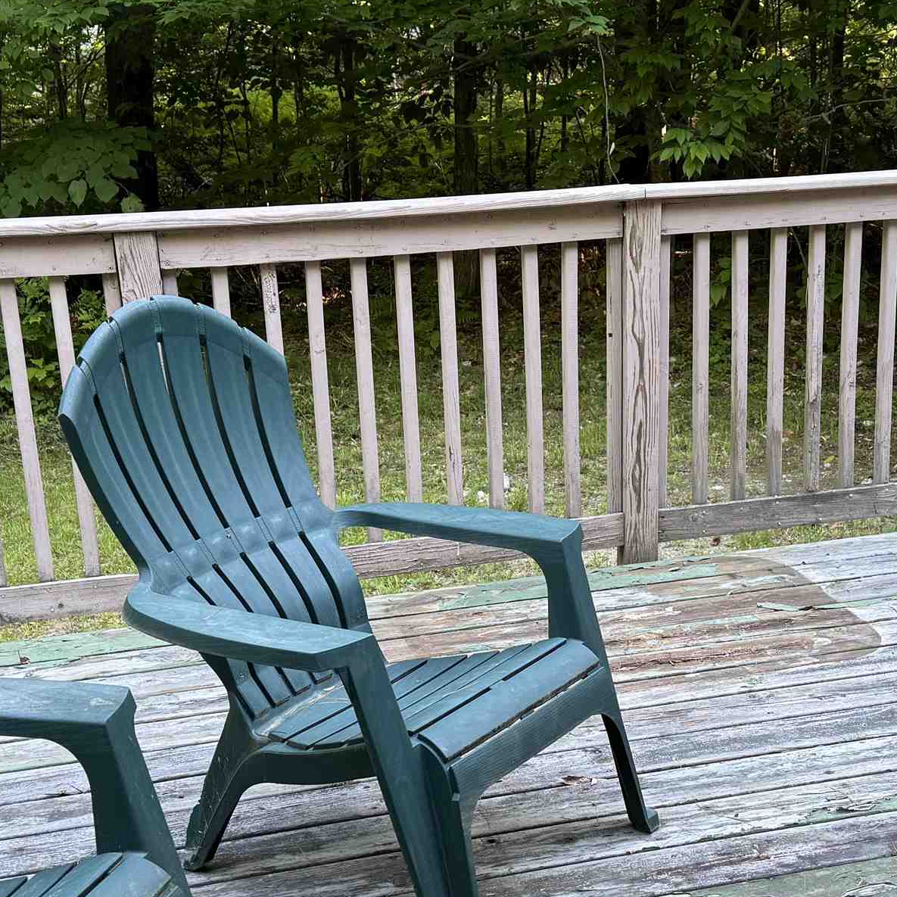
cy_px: 540
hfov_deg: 30.9
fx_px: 1612
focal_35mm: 55
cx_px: 587
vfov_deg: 31.0
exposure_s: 1/121
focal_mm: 6.76
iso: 125
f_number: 1.78
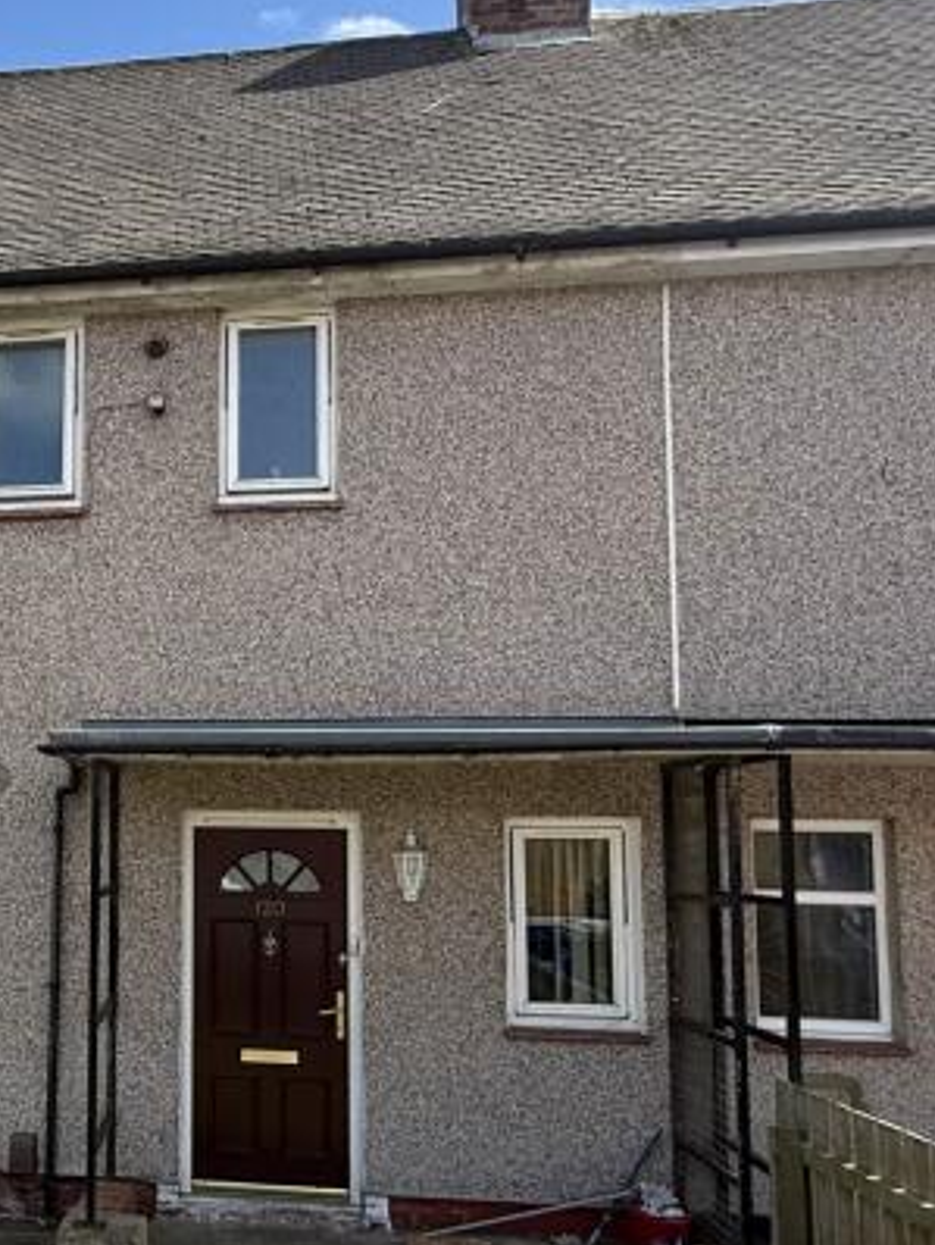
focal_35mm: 36
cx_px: 41
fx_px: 1295
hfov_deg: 36.4
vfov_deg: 51.1
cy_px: 723
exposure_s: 1/830
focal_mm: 2.22
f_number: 2.2
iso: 64
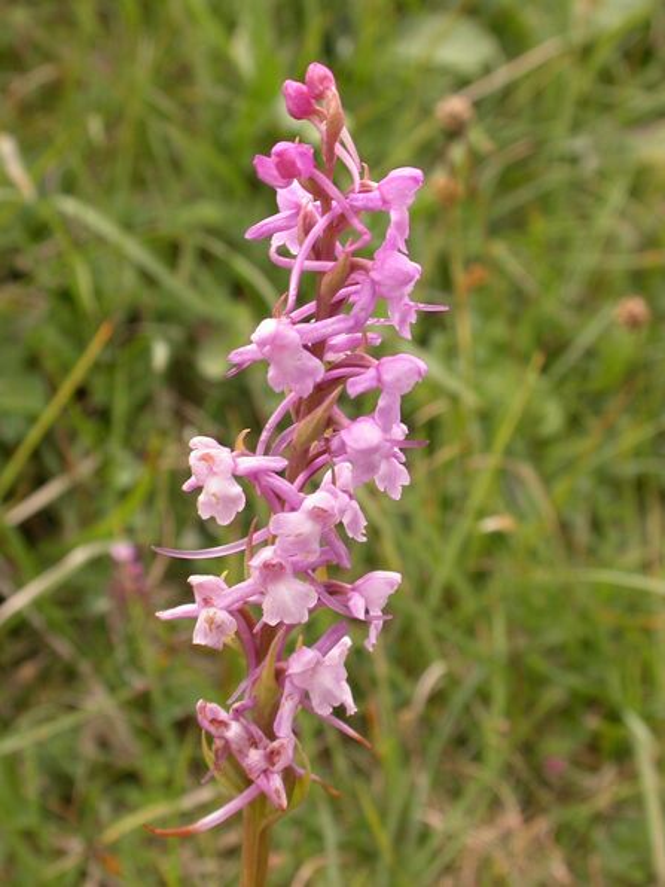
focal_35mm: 66
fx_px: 1691
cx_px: 332
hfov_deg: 22.3
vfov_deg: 29.4
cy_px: 444
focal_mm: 13.8
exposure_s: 1/185
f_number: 5.8
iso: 100
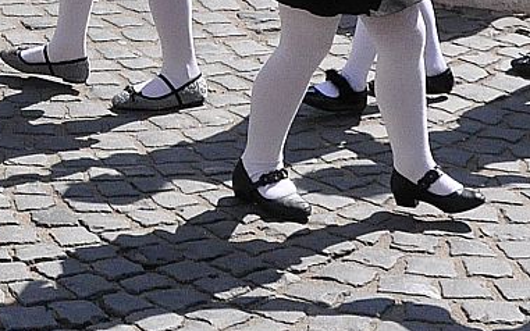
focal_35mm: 173
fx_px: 2498
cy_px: -356
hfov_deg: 11.9
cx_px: -60
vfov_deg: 7.3
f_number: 7.1
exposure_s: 1/3200
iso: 1600
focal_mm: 24
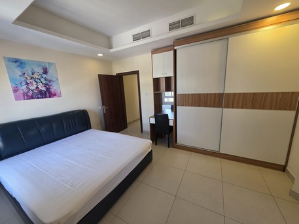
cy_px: 112
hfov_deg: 106.2
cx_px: 150
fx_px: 112
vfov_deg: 89.9
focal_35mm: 13
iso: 250
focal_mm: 2.2
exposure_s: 1/100
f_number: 1.9
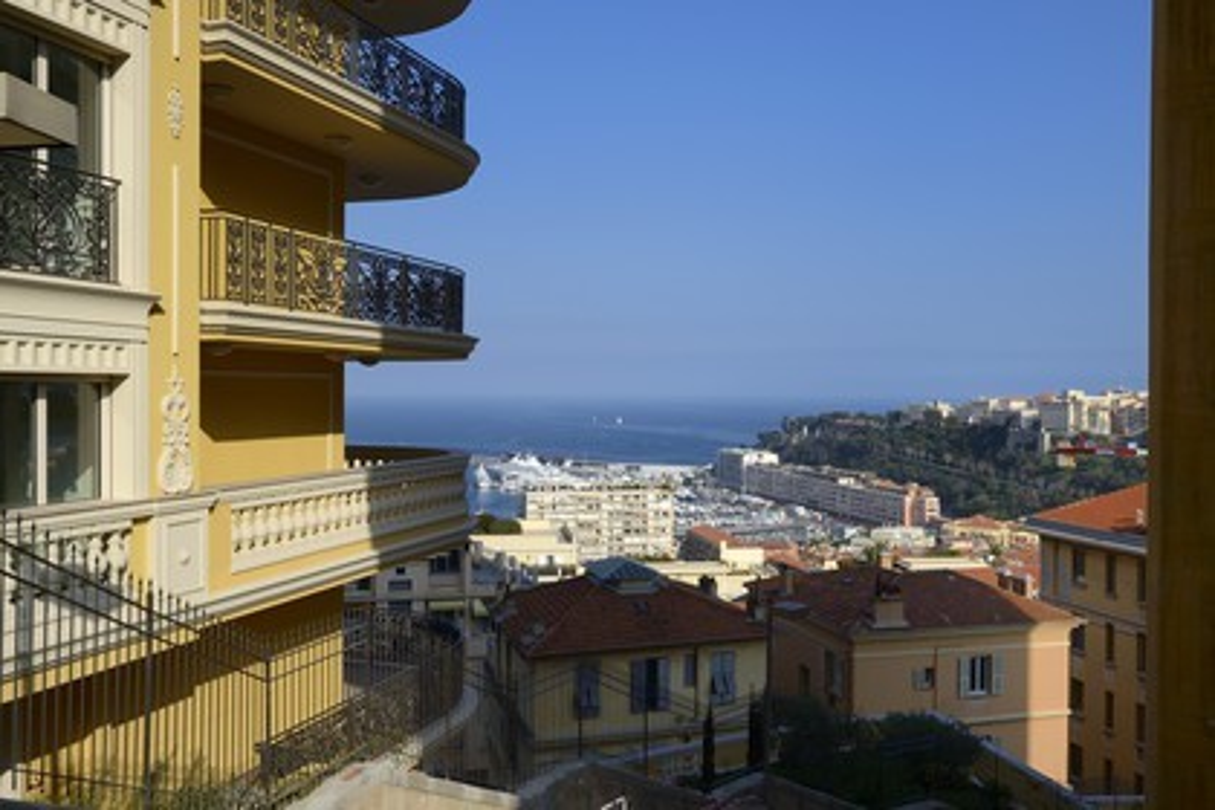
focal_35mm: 32
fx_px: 1080
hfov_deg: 58.7
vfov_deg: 41.1
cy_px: 405
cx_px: 608
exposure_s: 1/200
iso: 200
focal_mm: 32
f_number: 13
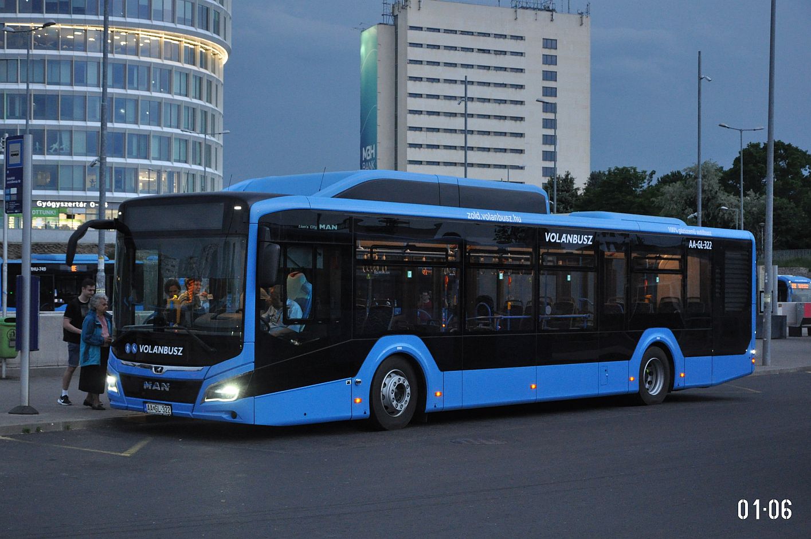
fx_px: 1350
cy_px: 270
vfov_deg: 22.6
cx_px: 406
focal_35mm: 60
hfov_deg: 33.4
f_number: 4.5
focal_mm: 40
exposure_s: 1/100
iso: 1600
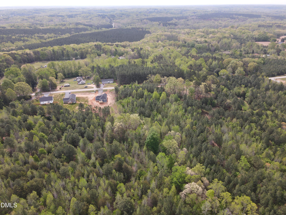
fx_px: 198
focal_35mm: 24
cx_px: 143
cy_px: 108
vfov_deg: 56.8
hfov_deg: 71.6
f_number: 2.8
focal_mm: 4.5
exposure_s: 1/15
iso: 130
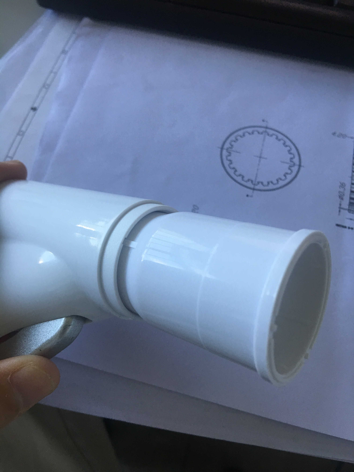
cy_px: 236
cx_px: 177
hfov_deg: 48.2
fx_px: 395
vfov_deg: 61.7
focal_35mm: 29
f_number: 2.2
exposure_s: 1/33
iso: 40
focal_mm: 4.15
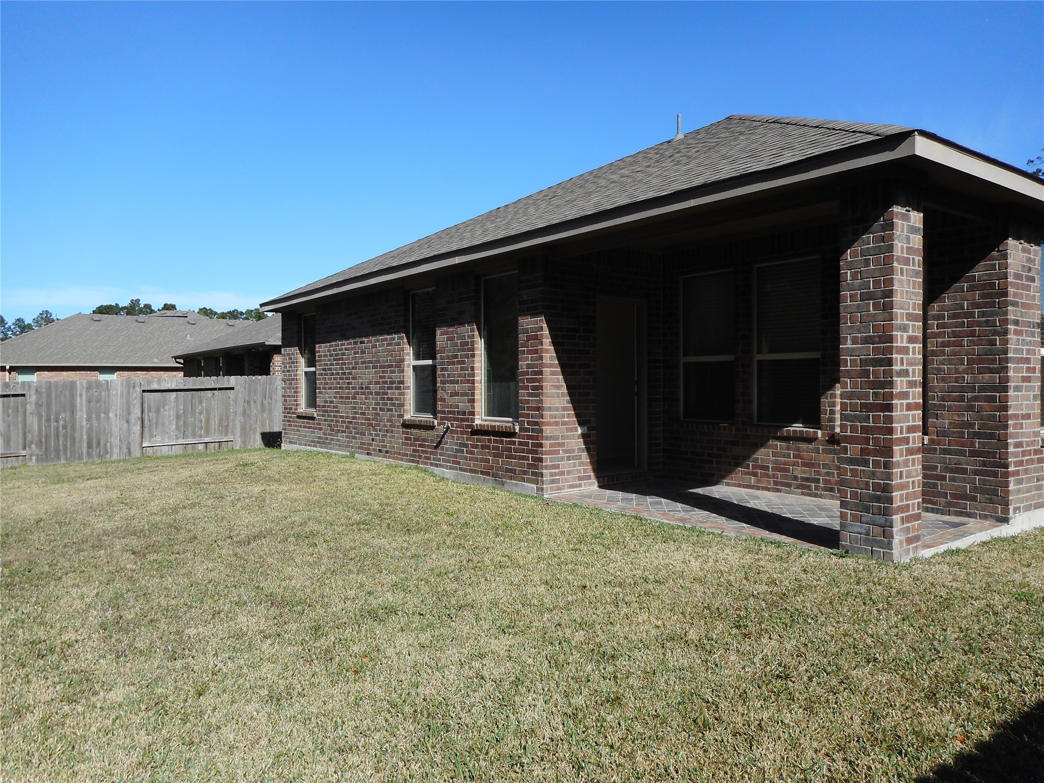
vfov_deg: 54.9
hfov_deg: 69.4
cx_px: 522
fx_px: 754
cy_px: 392
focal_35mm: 25
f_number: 3.7
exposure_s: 1/800
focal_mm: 4.5
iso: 80
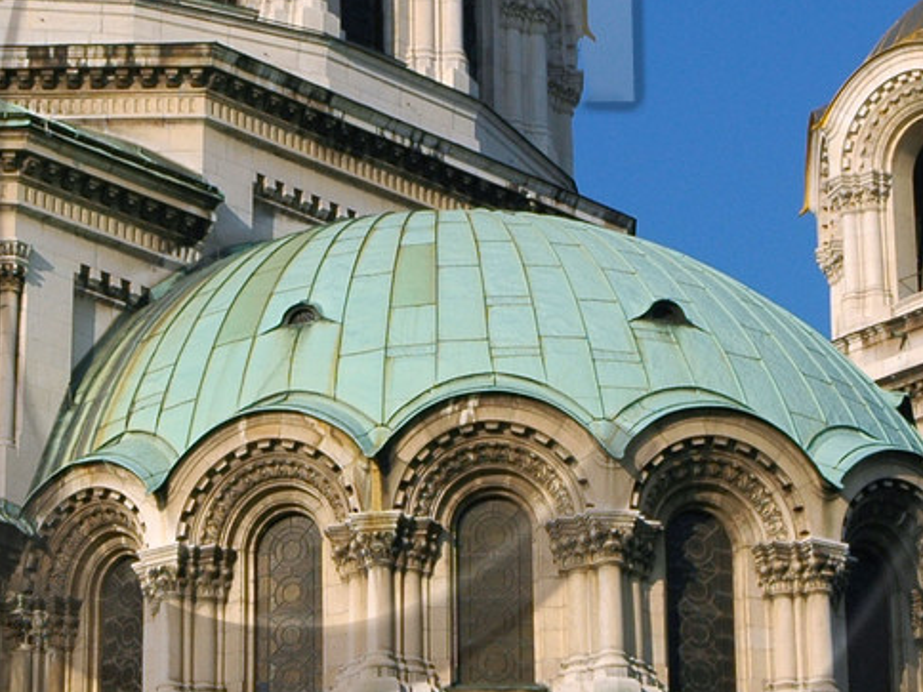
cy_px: 228
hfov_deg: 11.8
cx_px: 273
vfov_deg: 8.9
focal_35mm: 167
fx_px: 4442
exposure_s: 1/400
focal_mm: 35
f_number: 10
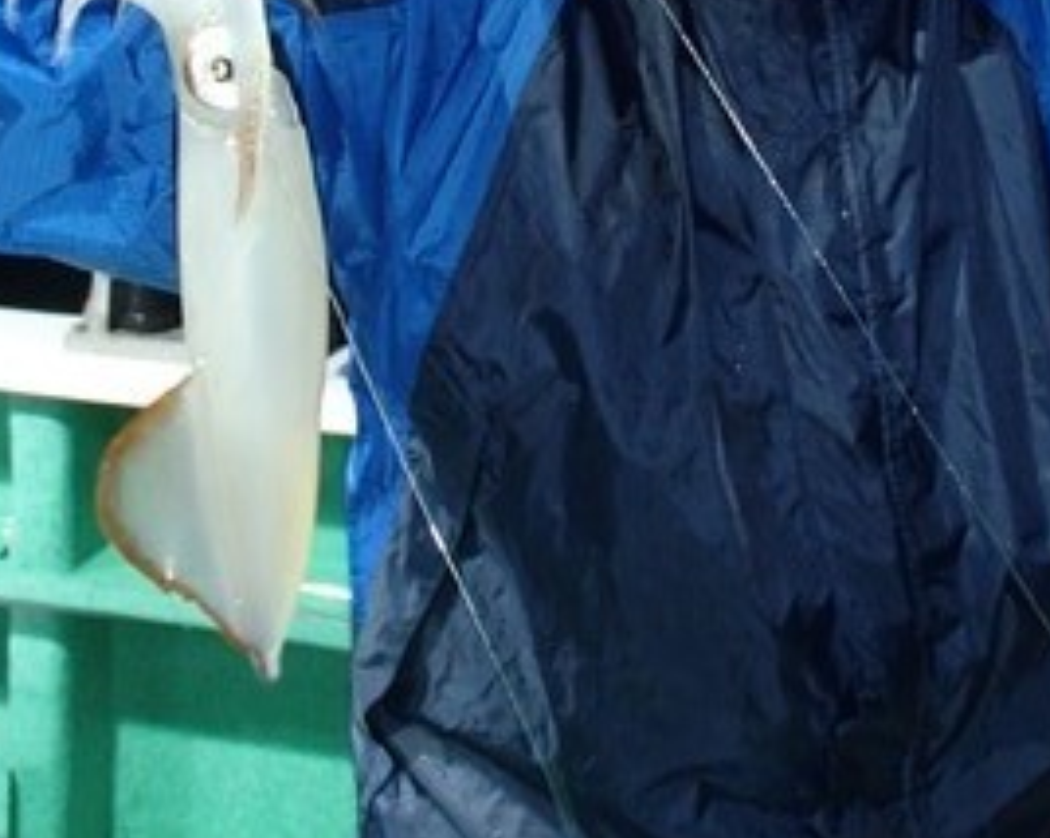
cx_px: 615
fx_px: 1522
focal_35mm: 49
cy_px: -59
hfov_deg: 38.0
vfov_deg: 28.3
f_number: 3.9
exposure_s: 1/30
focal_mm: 5
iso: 400
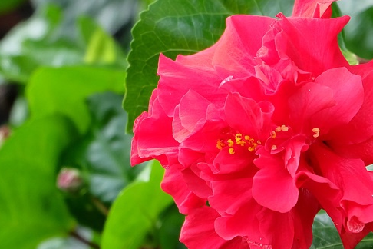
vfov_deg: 8.7
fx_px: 1637
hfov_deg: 13.0
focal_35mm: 158
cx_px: 276
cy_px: 126
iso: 800
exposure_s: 1/420
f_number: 5.6
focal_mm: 50
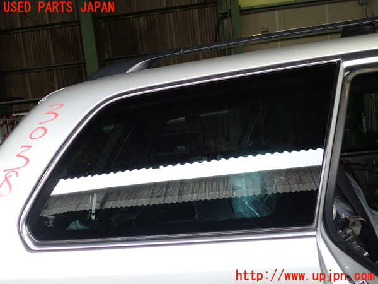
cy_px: 142
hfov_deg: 60.0
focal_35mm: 30
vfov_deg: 46.8
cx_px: 189
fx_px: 328
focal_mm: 5.4
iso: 200
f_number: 2.3
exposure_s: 1/100
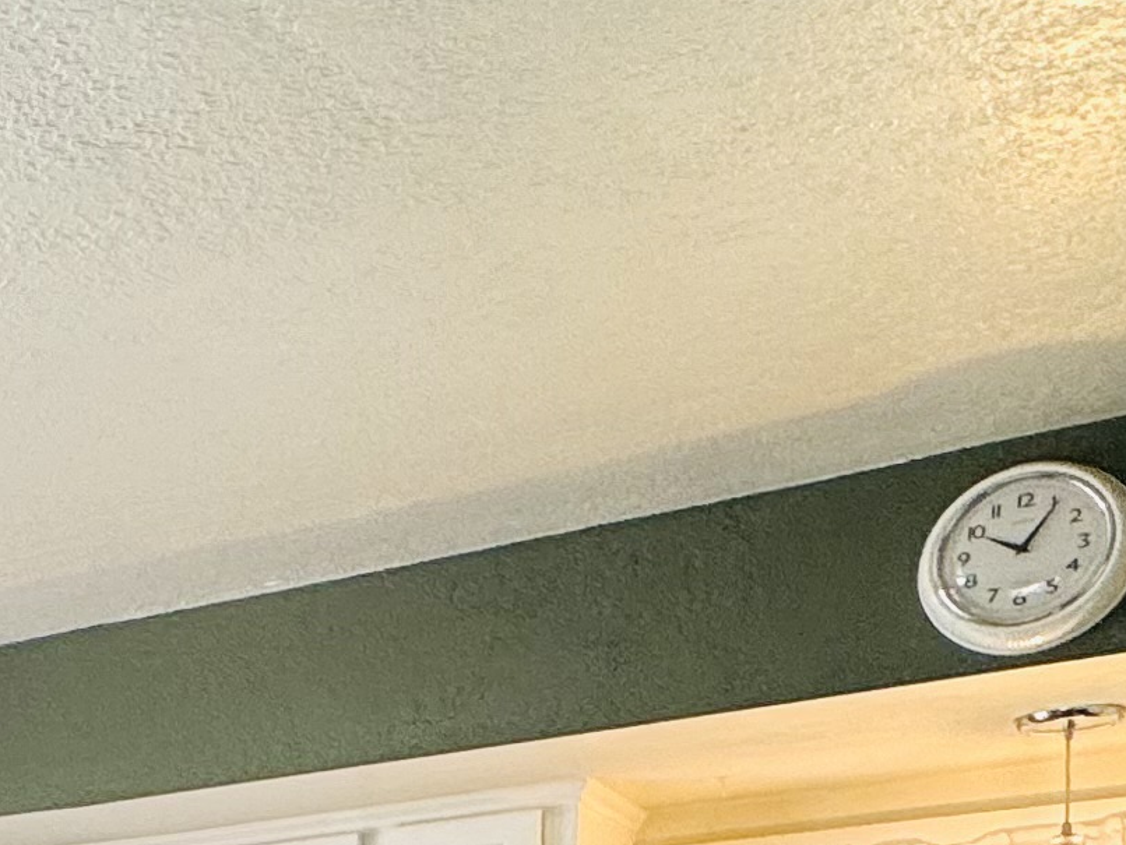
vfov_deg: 18.2
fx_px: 2278
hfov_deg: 22.5
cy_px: 1335
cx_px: -583
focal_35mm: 70
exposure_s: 1/120
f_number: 2.2
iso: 100
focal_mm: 2.22
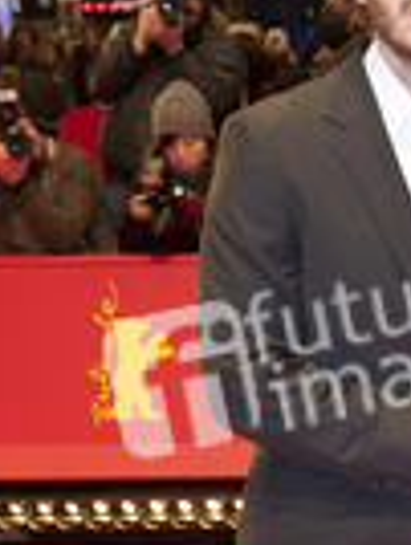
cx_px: 433
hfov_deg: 14.1
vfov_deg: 18.5
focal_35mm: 103
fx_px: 1625
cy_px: 565
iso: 1000
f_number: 4.5
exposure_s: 1/160
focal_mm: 36
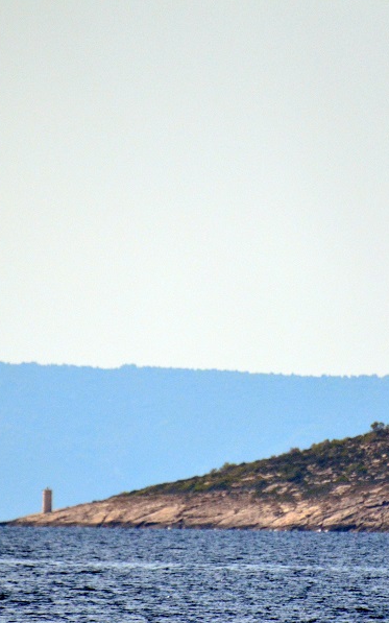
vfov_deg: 2.7
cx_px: 272
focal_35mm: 766
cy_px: 344
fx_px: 12996
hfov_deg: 1.7
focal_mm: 300
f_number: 5.6
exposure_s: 1/8000
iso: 1000
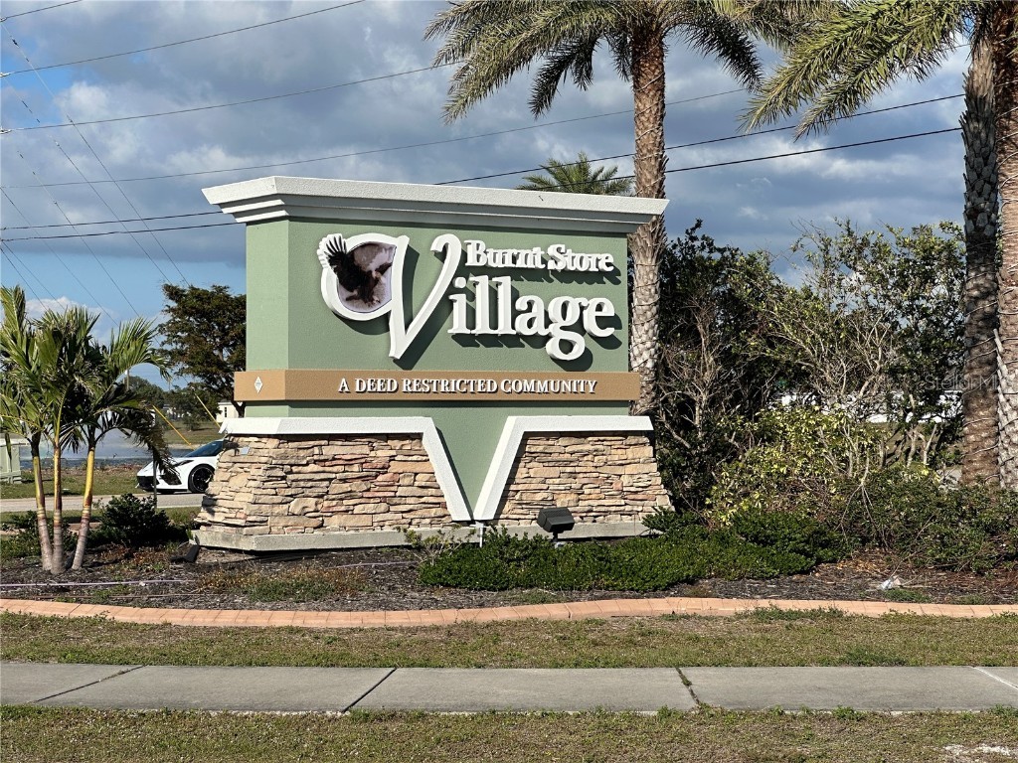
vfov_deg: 19.1
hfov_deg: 25.3
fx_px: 2264
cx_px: 509
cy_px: 382
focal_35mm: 77
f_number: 2.8
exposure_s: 1/1167
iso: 32
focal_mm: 9
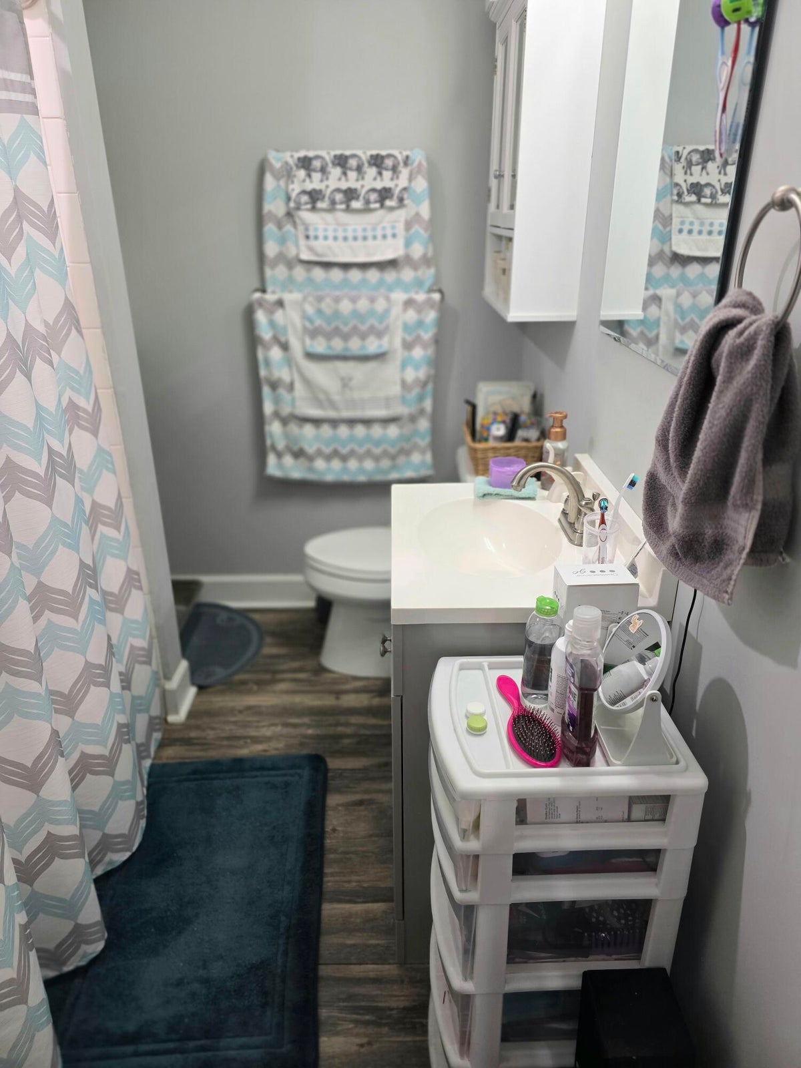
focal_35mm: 23
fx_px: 710
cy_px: 534
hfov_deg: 58.9
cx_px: 400
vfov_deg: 73.9
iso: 160
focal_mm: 6.3
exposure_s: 1/120
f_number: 1.7
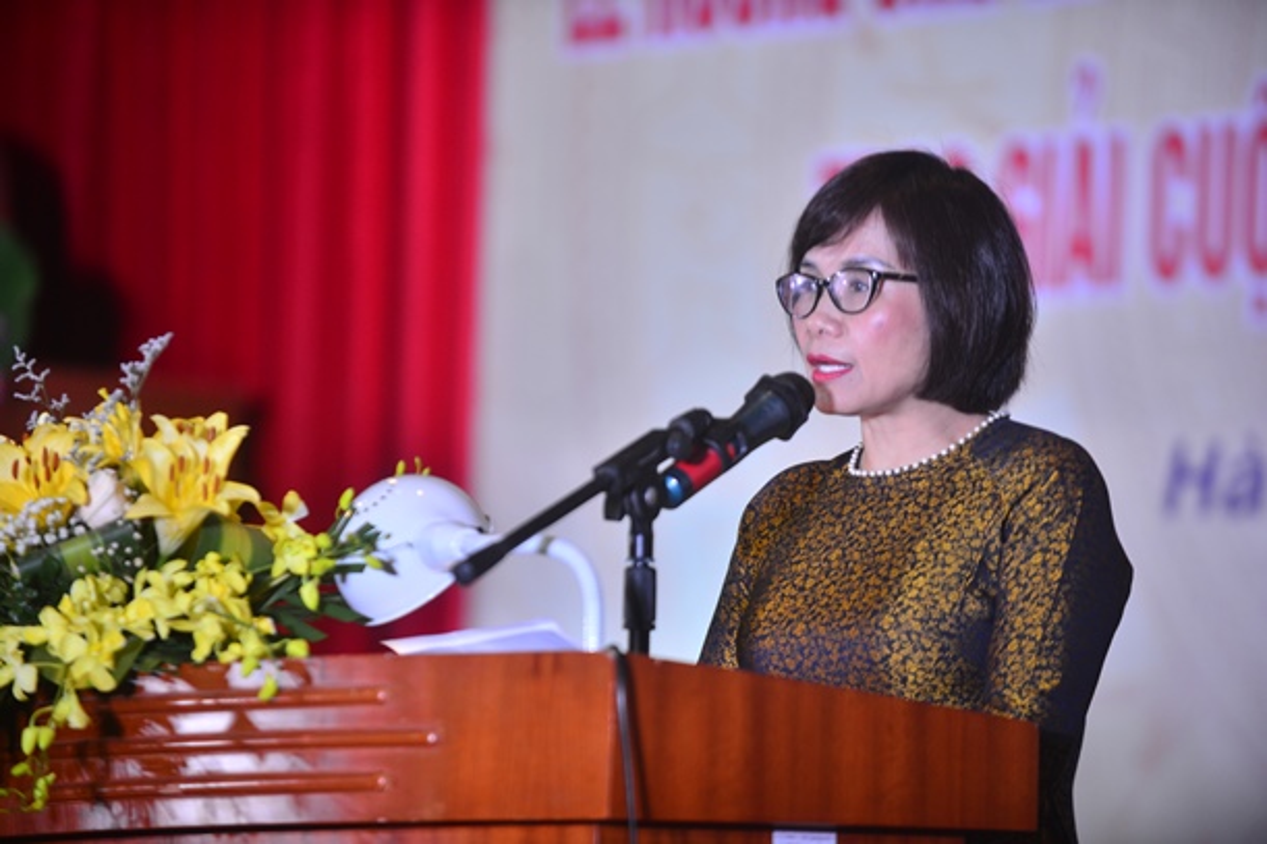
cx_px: 634
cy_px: 422
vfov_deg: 11.0
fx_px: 4398
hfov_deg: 16.4
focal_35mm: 125
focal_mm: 125
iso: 800
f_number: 2.8
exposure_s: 1/400
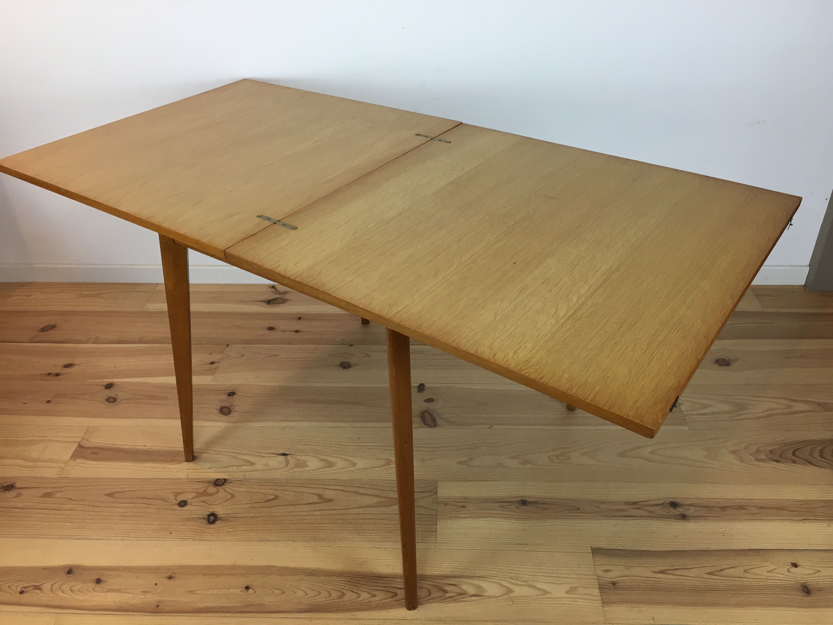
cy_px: 312
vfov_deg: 48.2
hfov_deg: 61.7
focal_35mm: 29
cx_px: 416
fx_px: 698
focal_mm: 4.15
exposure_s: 1/33
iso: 32
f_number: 2.2
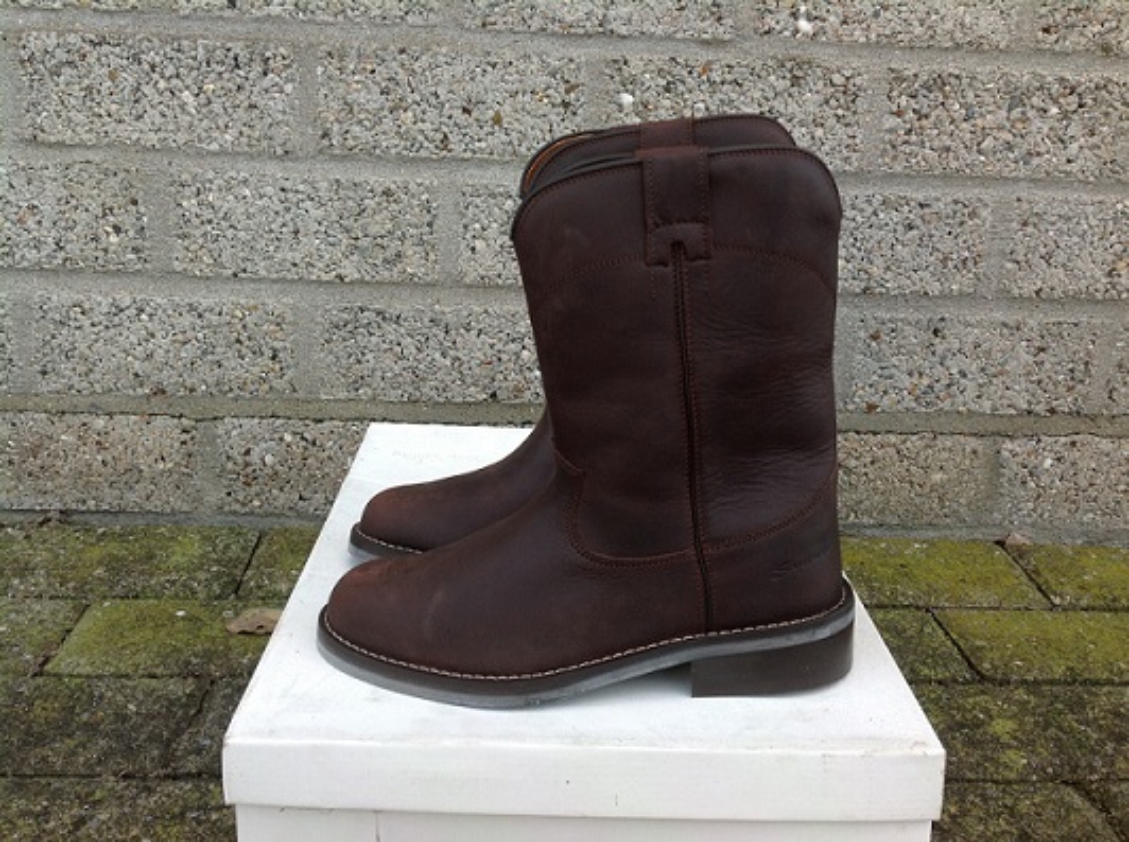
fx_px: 1139
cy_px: 421
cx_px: 564
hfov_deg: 52.7
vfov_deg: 40.6
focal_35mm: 35
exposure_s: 1/174
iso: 50
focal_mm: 4.28
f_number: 2.4
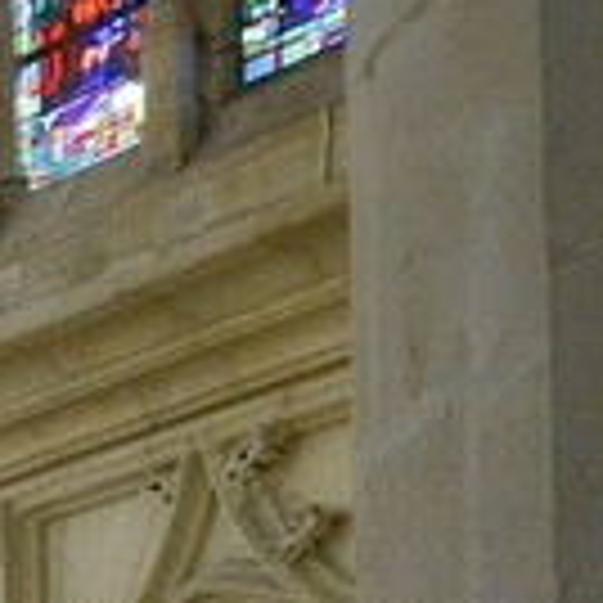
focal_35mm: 142
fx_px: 2799
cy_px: 1444
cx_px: -2740
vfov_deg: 10.6
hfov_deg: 5.7
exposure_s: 1/60
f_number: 14
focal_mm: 14
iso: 1600
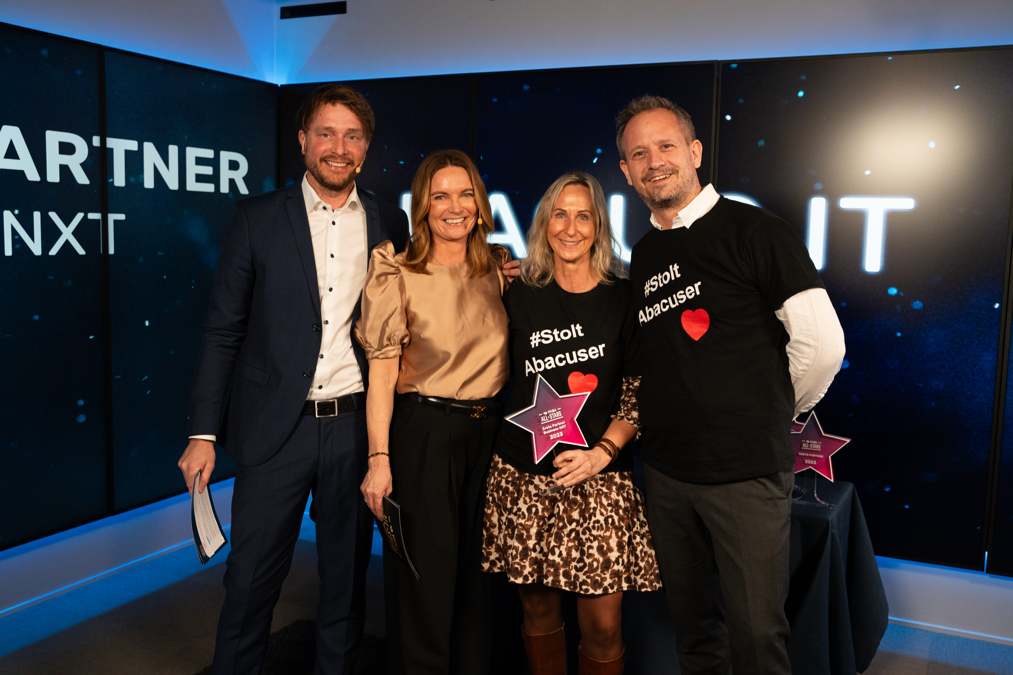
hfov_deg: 55.8
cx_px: 506
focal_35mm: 34
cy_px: 338
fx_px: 957
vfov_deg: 38.9
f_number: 5
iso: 3200
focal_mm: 34
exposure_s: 1/250
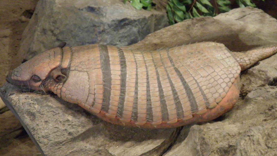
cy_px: 94
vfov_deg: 21.1
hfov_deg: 36.6
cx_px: 145
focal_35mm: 57
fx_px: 419
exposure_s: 1/20
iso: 400
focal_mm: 7.9
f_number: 3.3
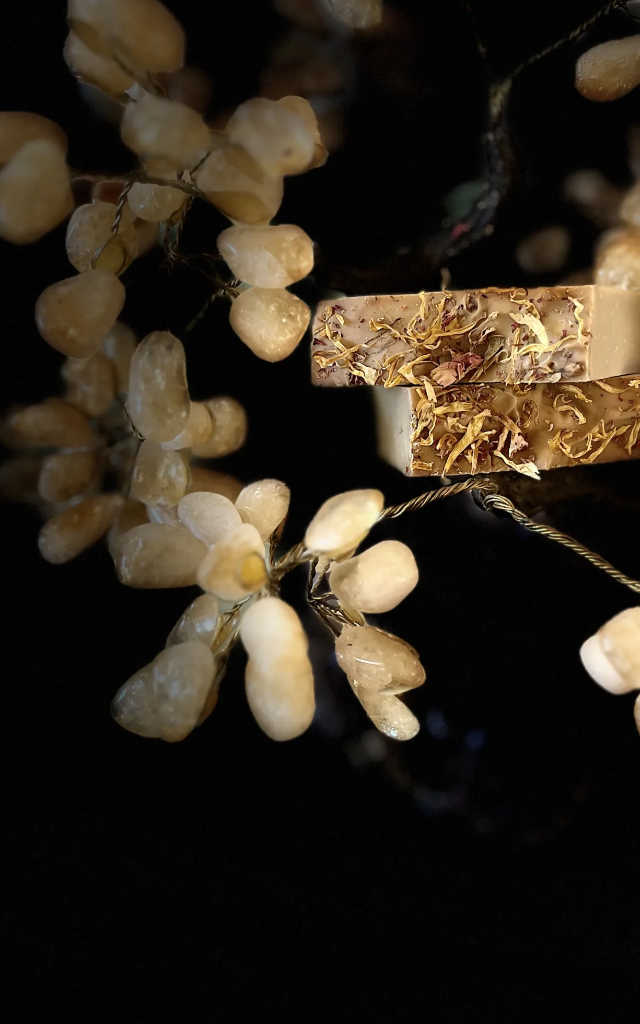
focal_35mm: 36
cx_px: 481
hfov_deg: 34.6
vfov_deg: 54.0
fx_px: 1005
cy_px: 478
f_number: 1.6
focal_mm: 5.1
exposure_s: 1/60
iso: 250
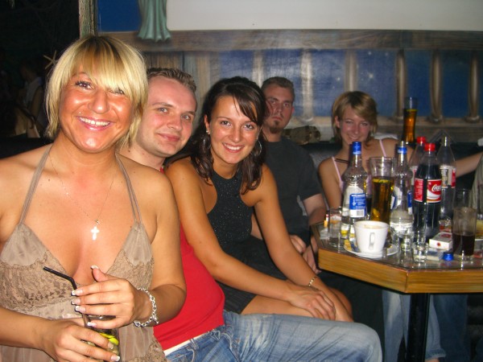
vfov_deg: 37.7
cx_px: 242
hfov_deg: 49.0
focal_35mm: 38
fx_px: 530
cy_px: 181
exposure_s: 1/60
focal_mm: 7.9
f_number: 2.8
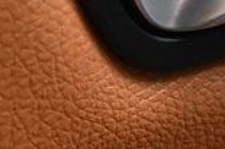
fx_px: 1548
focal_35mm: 248
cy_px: -154
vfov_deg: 5.4
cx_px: 319
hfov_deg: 8.2
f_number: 5
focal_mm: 40
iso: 10000
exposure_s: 1/60
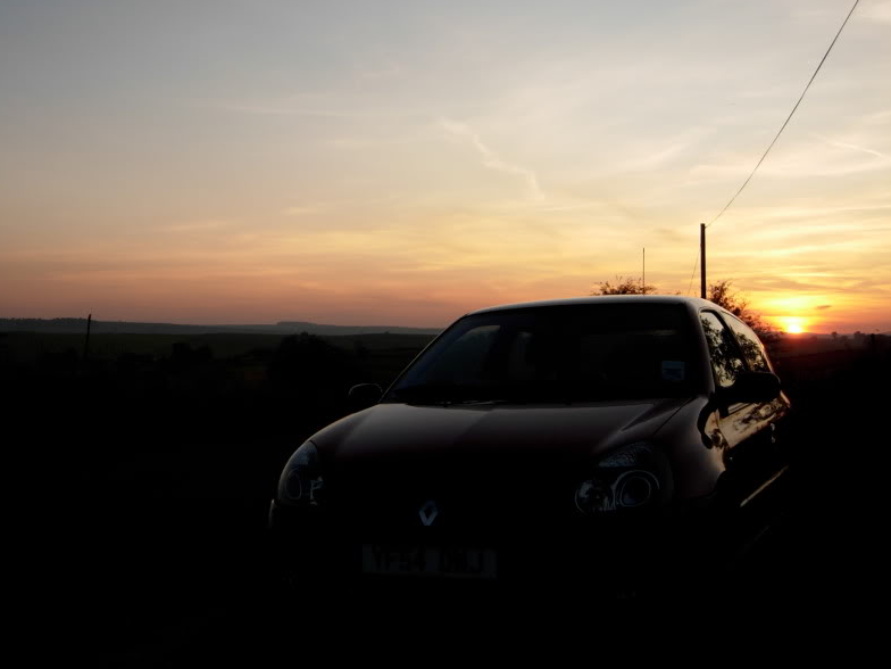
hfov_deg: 40.1
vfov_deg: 30.8
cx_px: 317
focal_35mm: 47
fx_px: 1210
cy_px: 271
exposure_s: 1/384
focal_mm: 7.5
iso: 50
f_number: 2.7
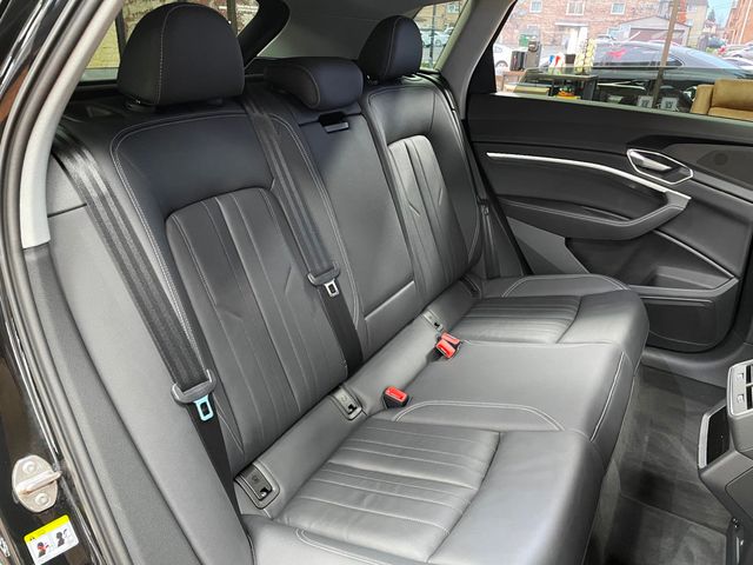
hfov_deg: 67.3
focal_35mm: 26
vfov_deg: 53.1
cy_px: 282
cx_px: 376
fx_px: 566
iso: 500
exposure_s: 1/30
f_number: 1.6
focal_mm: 4.2
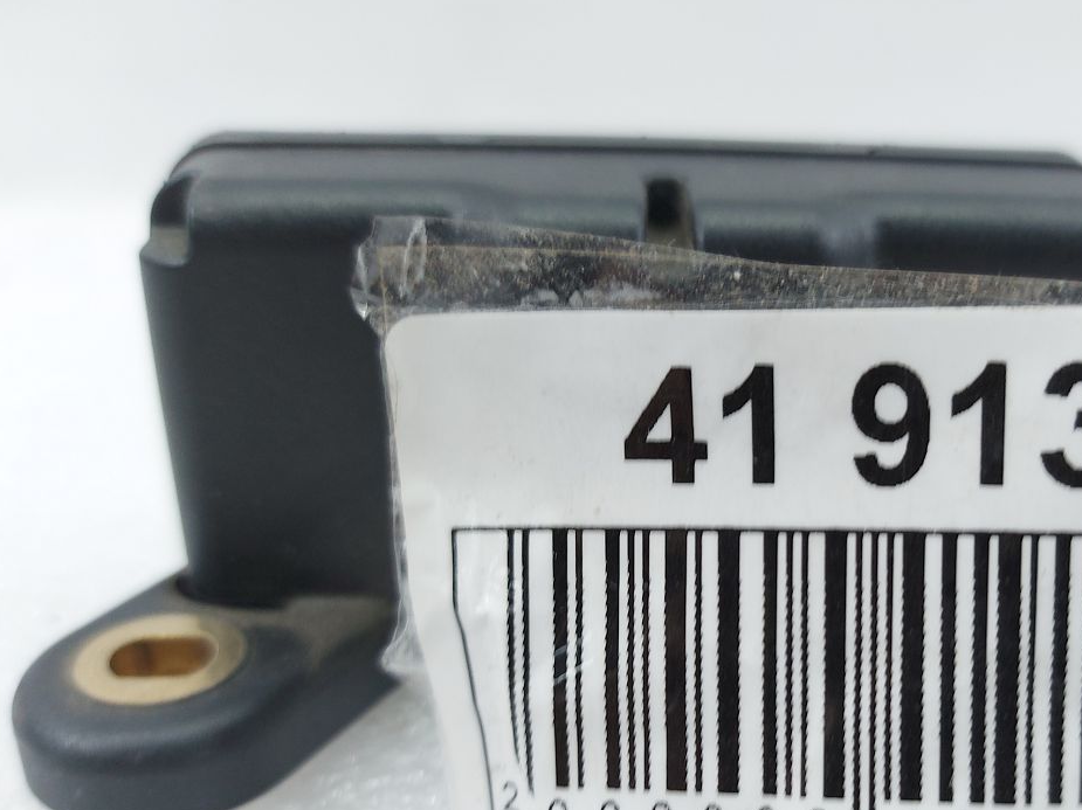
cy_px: 565
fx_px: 1125
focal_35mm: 36
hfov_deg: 49.9
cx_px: 768
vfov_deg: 39.0
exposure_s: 1/50
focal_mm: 5.23
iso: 64
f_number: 1.8
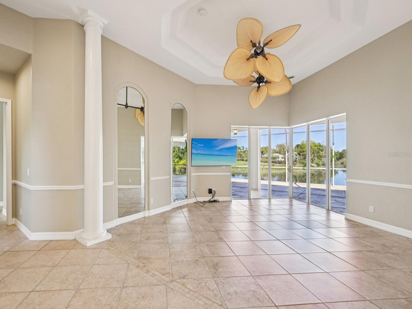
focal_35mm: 16
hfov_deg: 93.6
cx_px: 170
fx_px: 190
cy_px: 154
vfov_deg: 78.1
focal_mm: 14
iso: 400
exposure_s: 1/80
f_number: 8
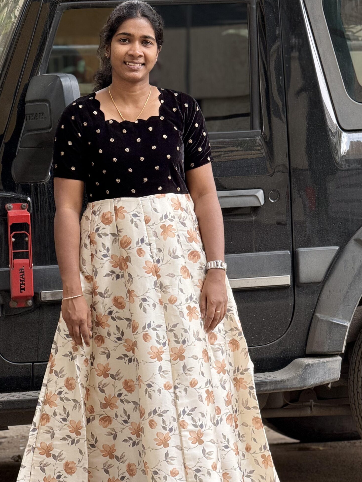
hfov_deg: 9.4
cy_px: 274
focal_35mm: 158
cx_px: 177
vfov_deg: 12.5
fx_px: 2203
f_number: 2.8
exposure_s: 1/99
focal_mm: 15.66
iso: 80
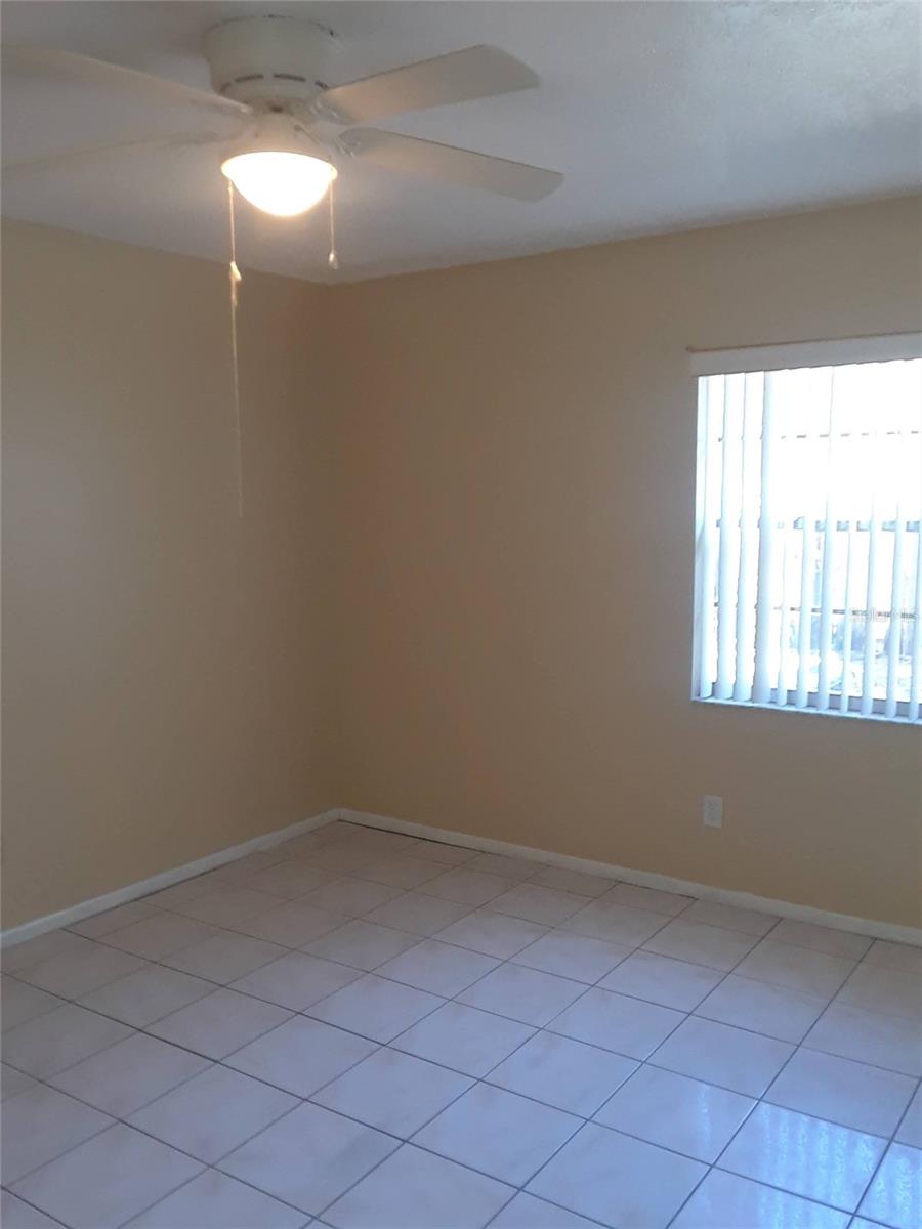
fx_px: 1065
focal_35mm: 30
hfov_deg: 46.8
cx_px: 461
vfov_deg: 60.0
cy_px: 614
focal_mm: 2.47
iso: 80
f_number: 1.9
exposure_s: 1/30
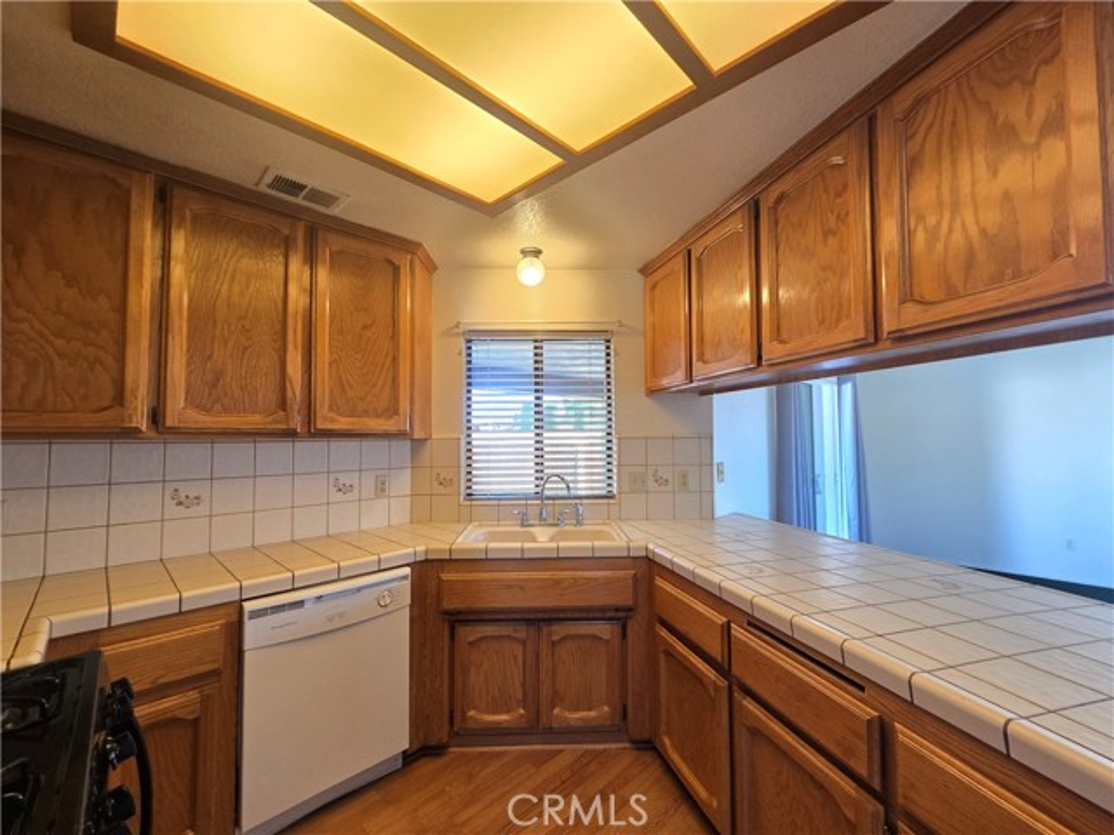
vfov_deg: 89.9
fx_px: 418
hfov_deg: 106.2
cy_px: 418
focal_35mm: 13
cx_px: 557
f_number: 2.2
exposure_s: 1/60
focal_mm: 2.2
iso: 100
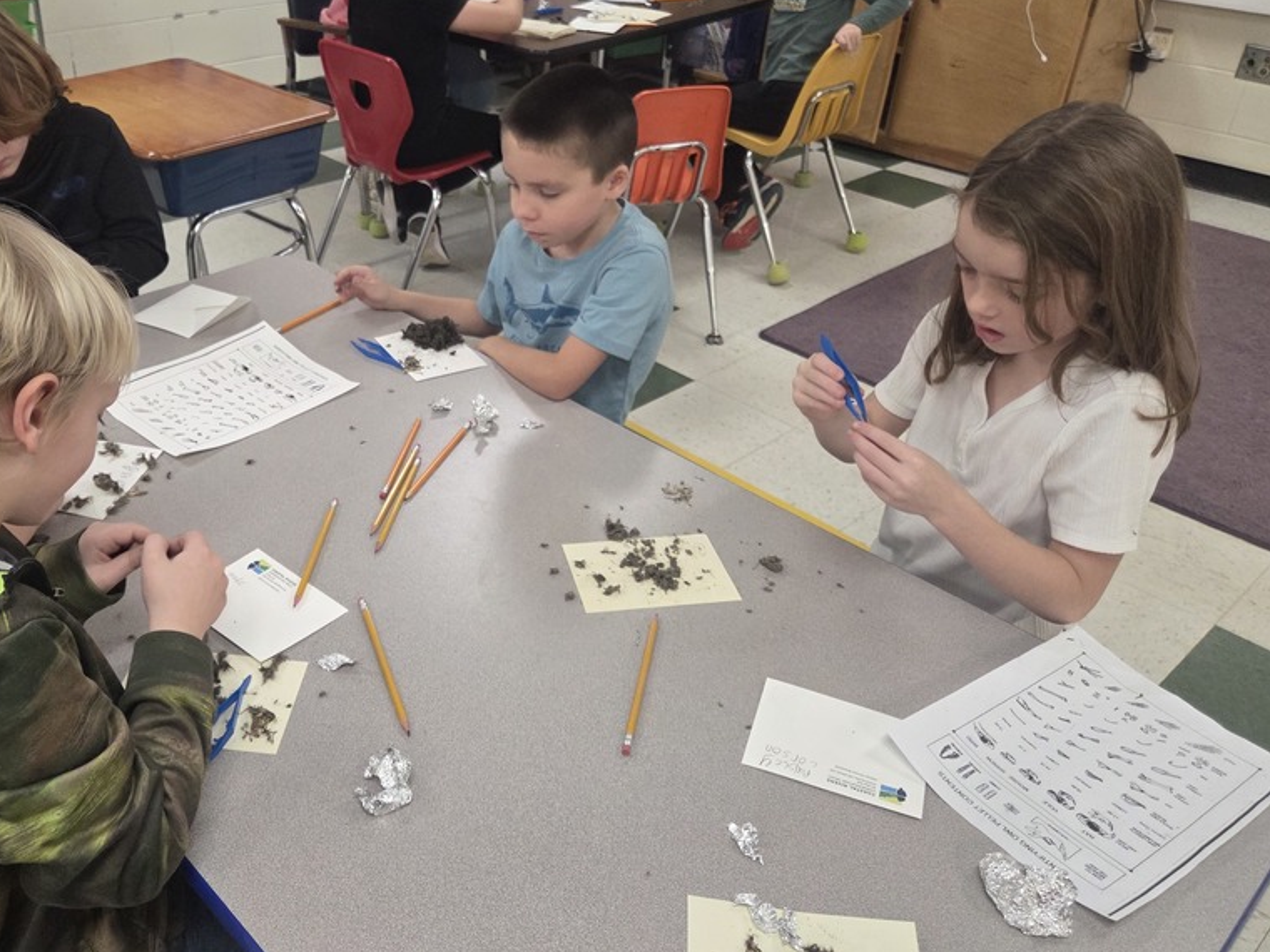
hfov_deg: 57.6
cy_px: 444
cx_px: 470
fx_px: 1137
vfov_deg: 45.4
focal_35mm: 31
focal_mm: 5.4
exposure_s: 1/120
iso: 500
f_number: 1.8
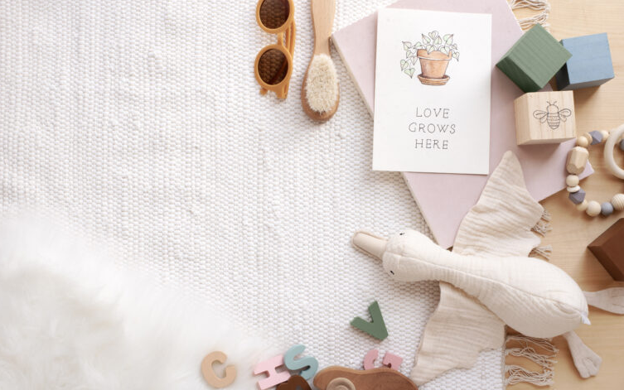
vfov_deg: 24.9
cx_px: 314
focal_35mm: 52
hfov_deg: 38.9
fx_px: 885
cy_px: 212
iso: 100
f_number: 16
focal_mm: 50
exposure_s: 1/15
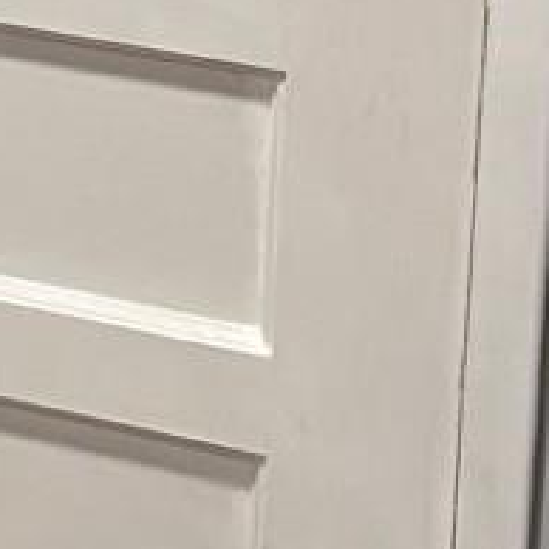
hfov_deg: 5.5
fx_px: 4342
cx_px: -2145
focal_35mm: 242
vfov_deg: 6.9
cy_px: -699
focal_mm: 5.96
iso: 125
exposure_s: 1/60
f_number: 1.6
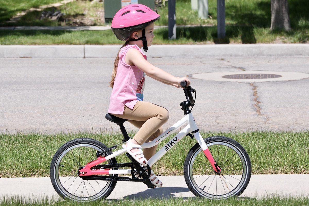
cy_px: 103
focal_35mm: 131
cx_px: 154
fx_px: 1124
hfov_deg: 15.6
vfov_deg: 10.5
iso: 400
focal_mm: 87.1
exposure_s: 1/1600
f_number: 5.6
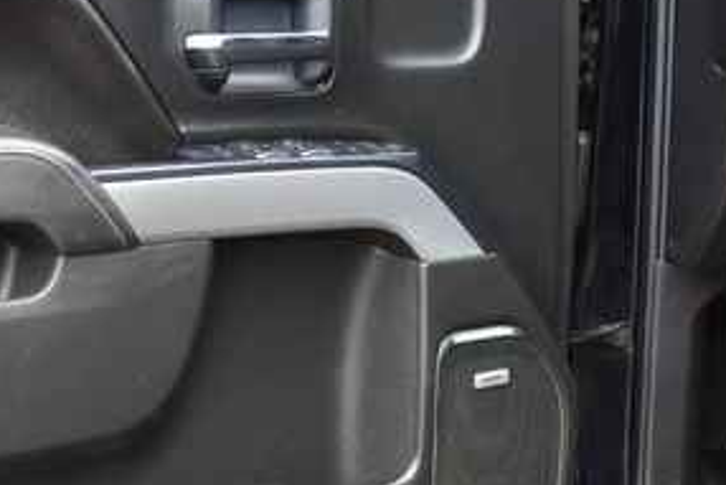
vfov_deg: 17.6
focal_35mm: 77
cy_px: 340
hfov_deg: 25.7
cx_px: 112
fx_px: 1556
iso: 400
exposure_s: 1/50
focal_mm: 23
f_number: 8
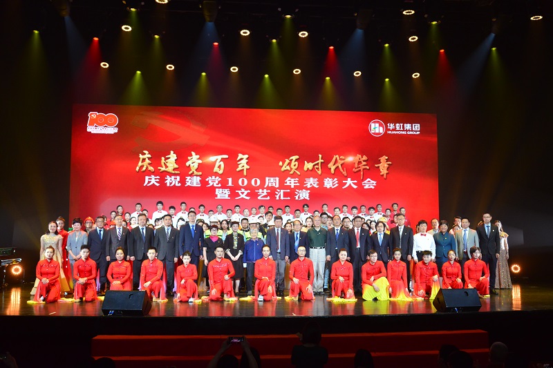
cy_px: 184
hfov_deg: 55.8
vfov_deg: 38.9
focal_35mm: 34
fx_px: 522
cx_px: 276
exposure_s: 1/125
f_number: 5.6
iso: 2000
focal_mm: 34
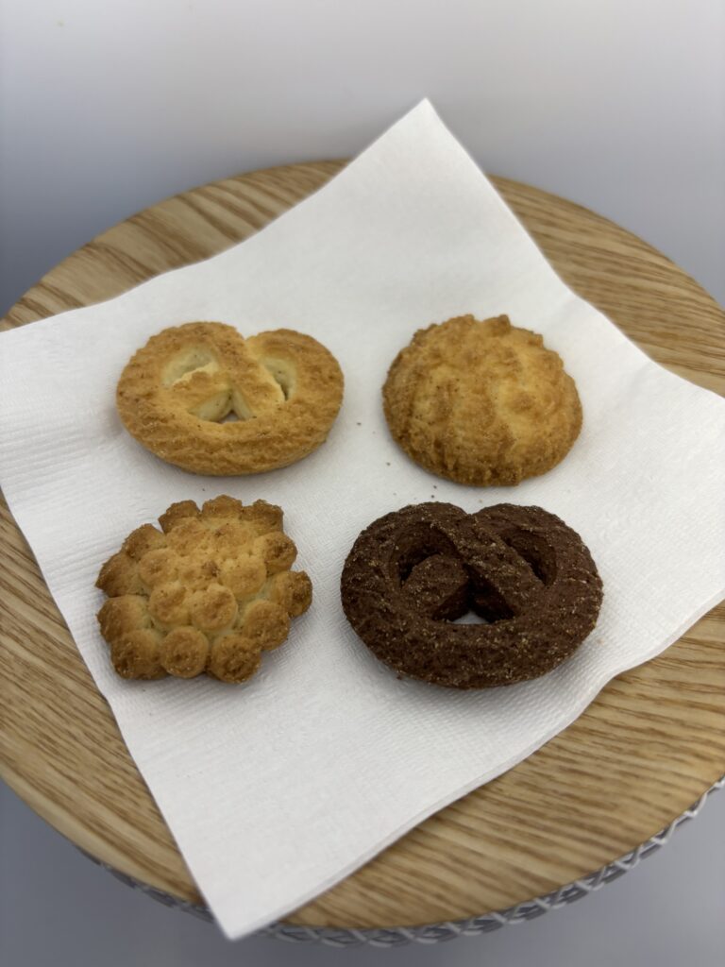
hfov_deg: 53.1
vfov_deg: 67.3
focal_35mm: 26
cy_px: 484
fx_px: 726
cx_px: 362
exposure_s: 1/121
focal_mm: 5.96
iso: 125
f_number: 1.6
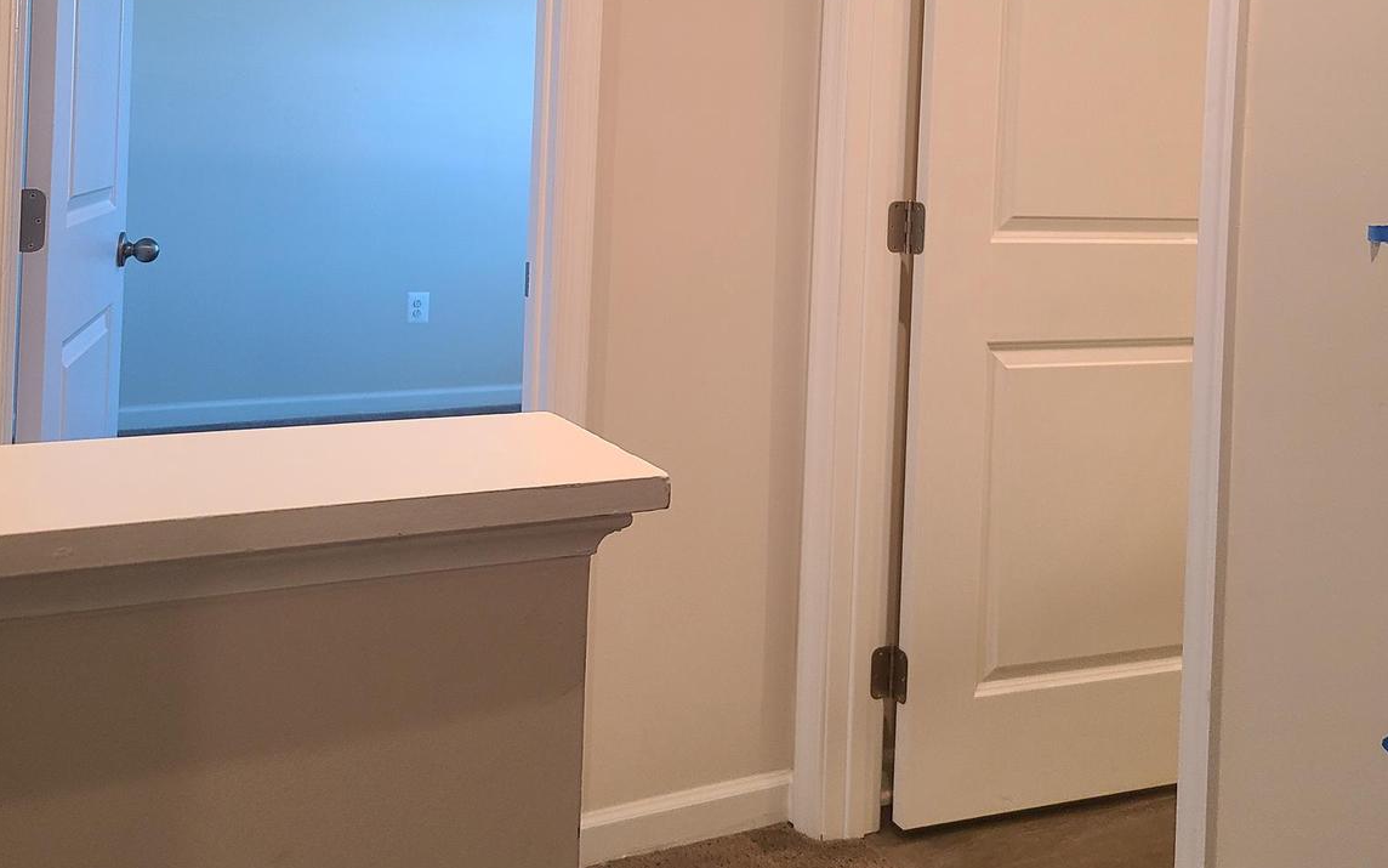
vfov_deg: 33.3
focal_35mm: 37
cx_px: 692
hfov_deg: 52.7
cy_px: 158
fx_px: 1400
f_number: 1.8
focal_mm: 5.4
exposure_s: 1/60
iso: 160
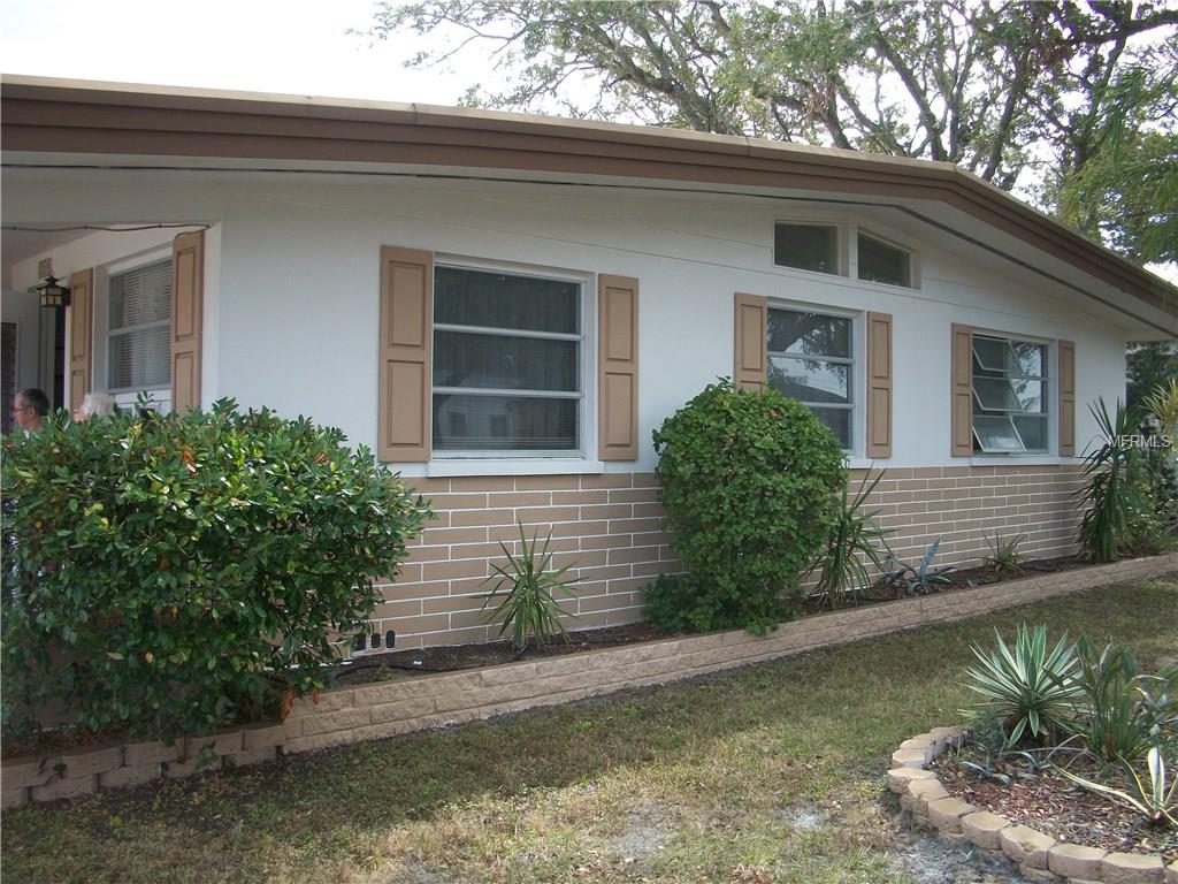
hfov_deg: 52.6
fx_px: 1191
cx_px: 589
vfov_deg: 40.7
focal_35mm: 35
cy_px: 442
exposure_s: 1/320
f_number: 3.1
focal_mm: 6.3
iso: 80
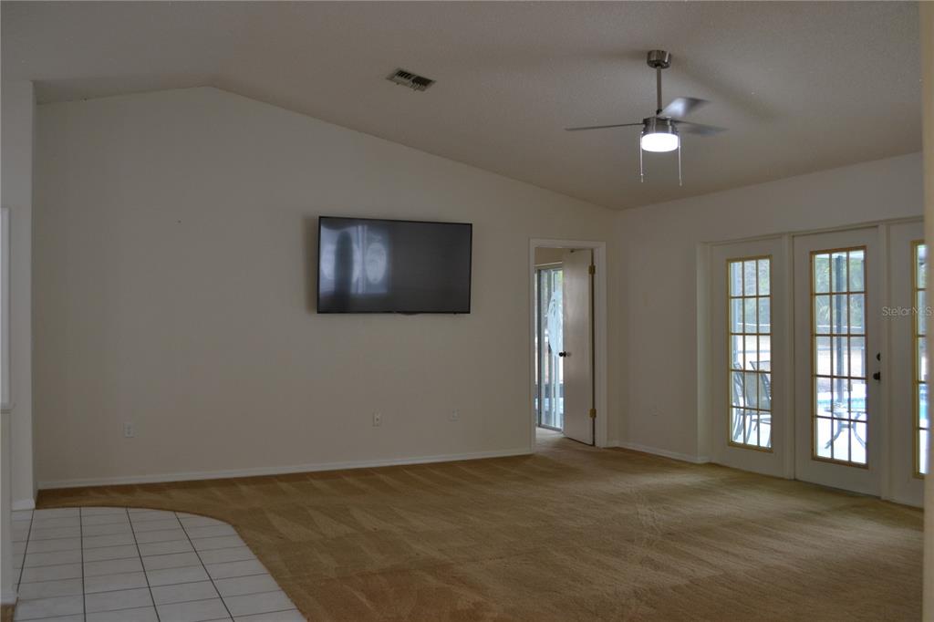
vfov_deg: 39.9
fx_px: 856
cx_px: 467
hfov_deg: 57.2
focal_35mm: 33
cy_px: 311
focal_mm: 22
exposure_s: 1/80
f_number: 4.5
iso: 400
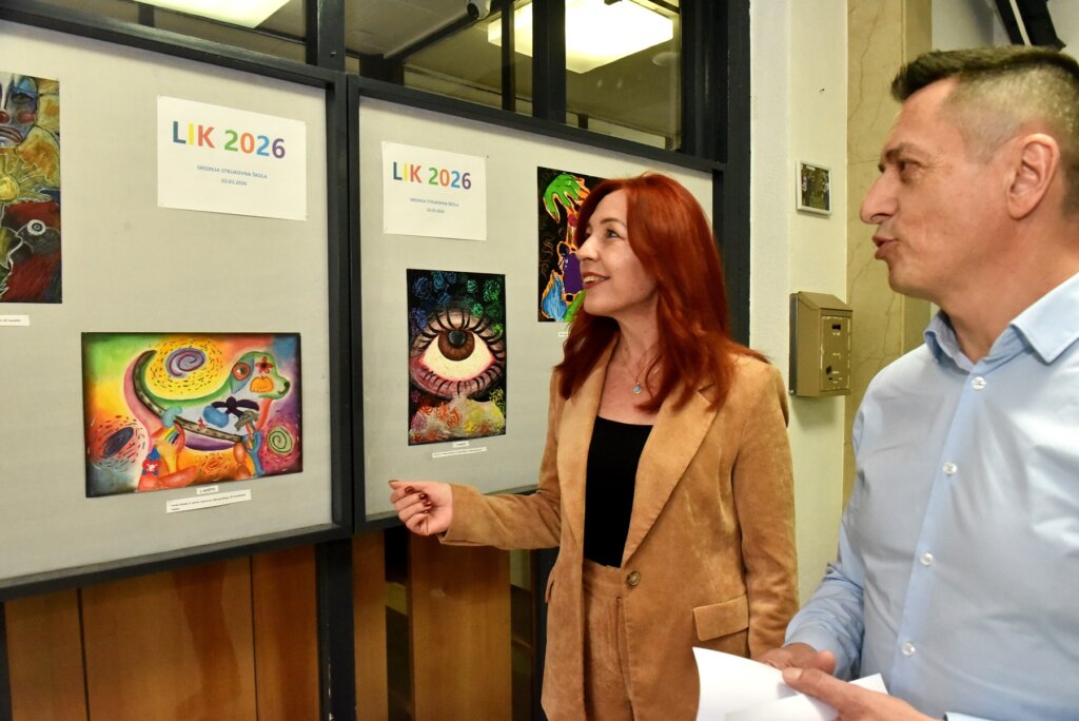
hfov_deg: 73.7
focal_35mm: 24
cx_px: 540
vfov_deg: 53.2
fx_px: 720
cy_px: 360
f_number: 8
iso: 5000
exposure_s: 1/160
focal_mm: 24
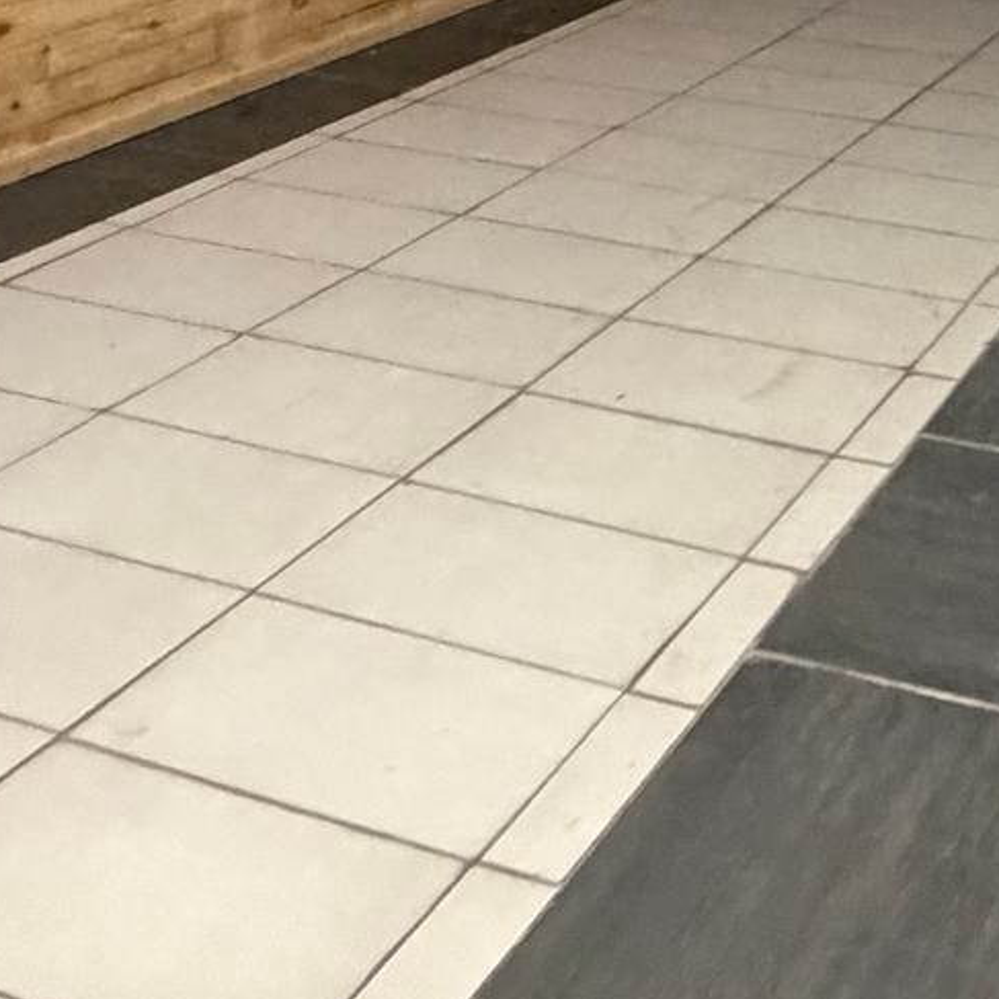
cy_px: -398
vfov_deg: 26.3
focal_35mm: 52
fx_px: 1698
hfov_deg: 29.6
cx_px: 1089
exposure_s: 1/60
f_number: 2.2
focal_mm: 2.22
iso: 800
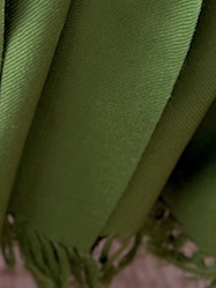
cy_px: -254
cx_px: -29
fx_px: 1596
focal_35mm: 192
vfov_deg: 9.7
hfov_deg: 7.7
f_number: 1.78
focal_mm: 6.76
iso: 64
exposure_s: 1/172
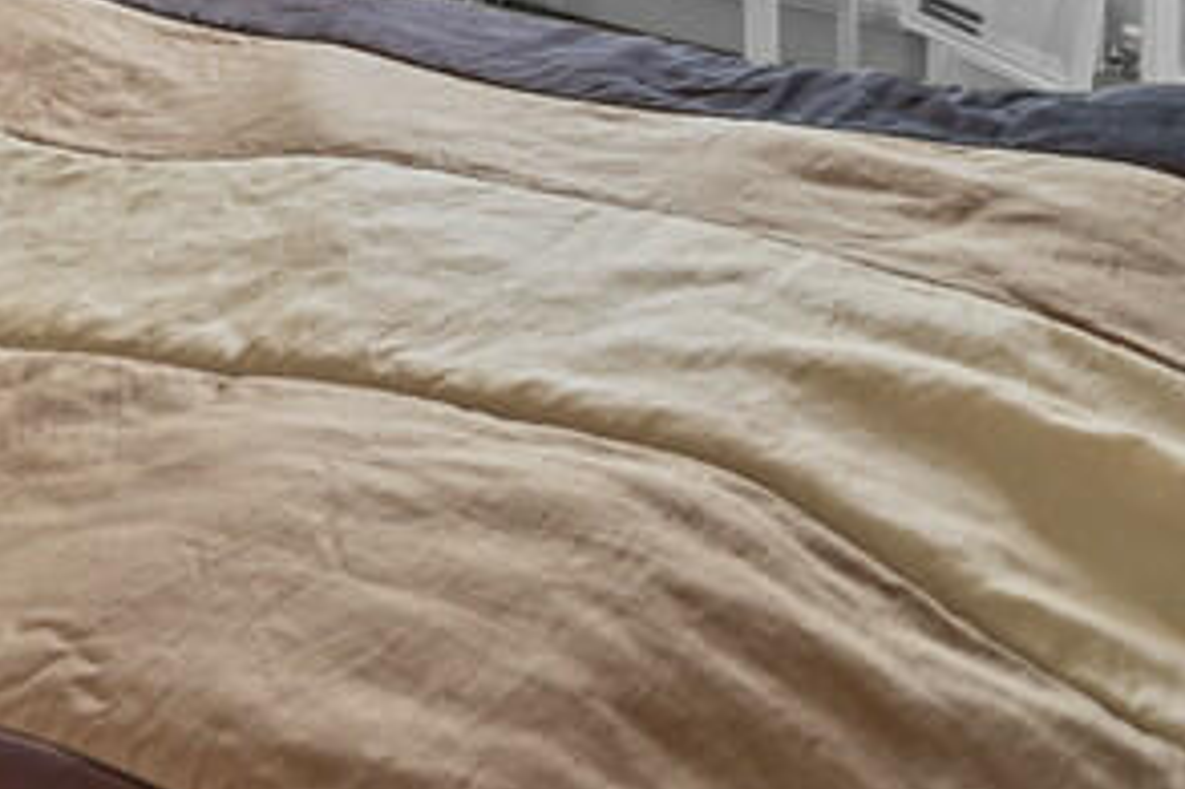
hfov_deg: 37.0
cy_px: -520
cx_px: 57
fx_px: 1612
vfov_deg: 21.2
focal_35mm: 49
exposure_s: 1/25
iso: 400
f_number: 8
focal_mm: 14
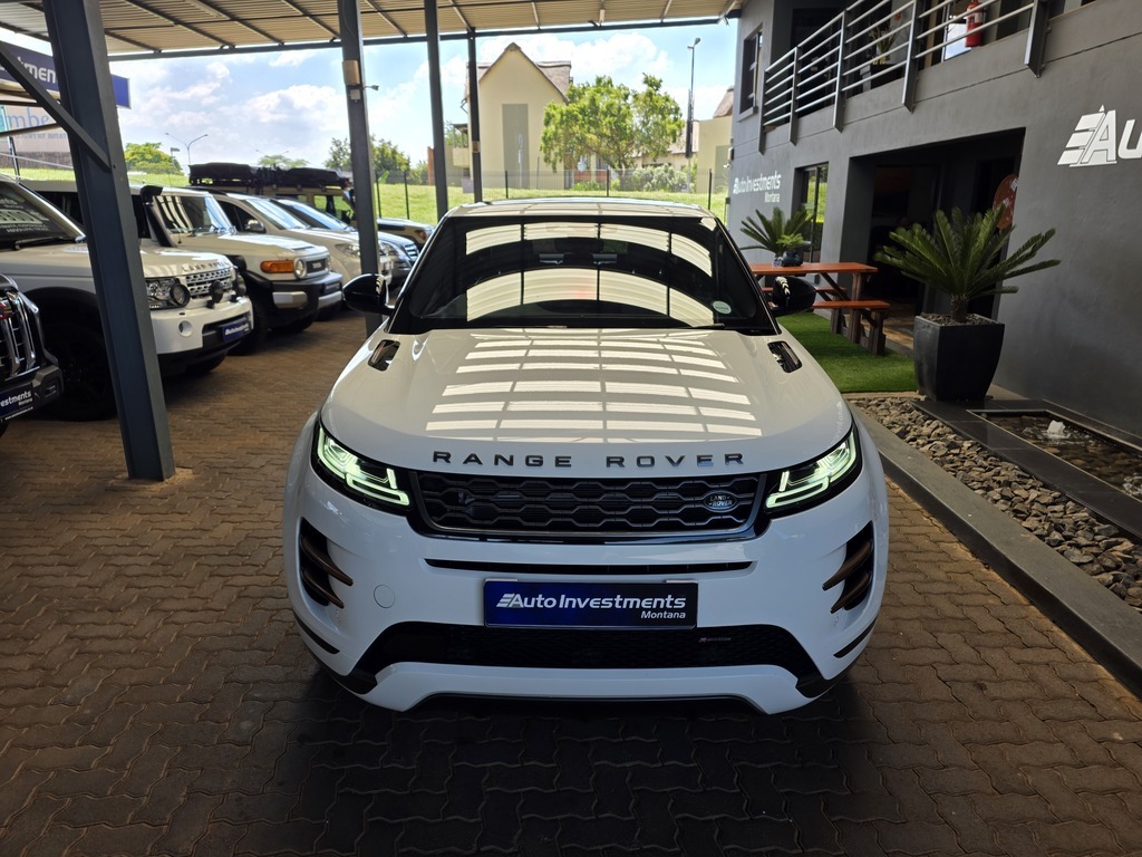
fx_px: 759
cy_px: 428
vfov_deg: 58.9
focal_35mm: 23
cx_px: 571
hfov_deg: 73.9
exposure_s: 1/146
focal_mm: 6.25
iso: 12
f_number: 1.7
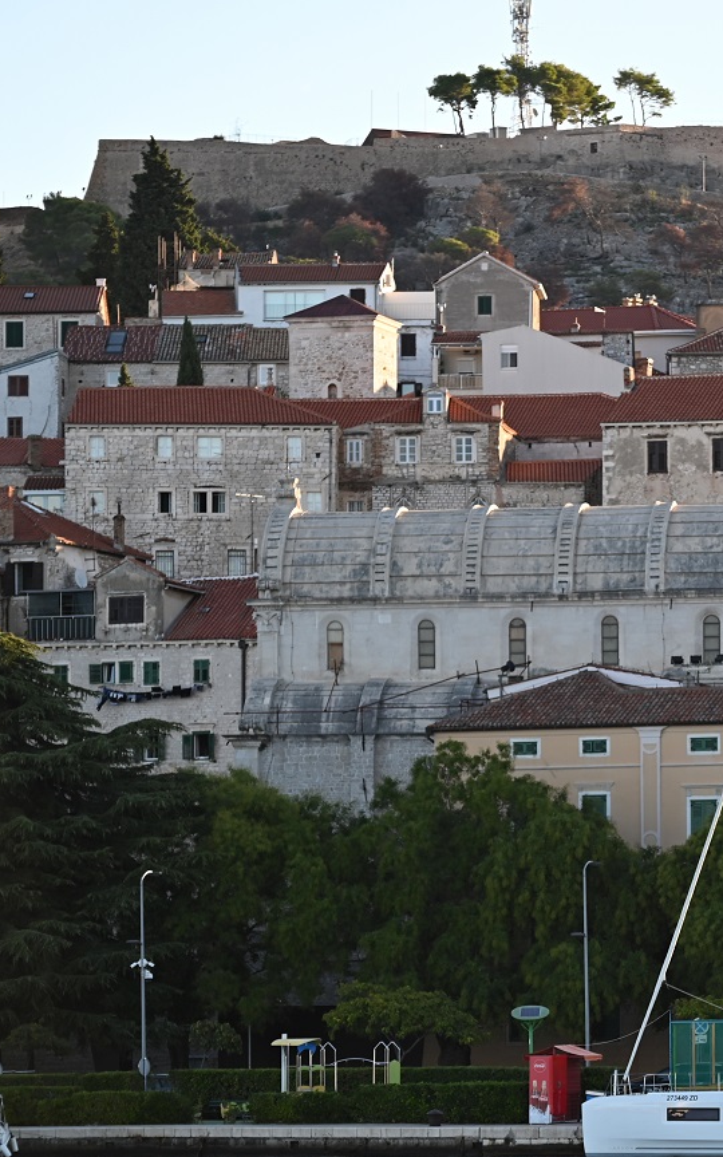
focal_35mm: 207
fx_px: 6526
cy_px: 579
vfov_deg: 10.1
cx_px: 699
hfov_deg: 6.3
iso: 220
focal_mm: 135
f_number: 4.8
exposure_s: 1/500
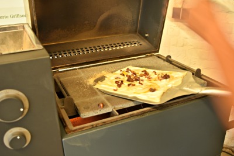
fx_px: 234
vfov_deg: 36.9
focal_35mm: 36
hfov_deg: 53.1
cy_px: 78
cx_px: 117
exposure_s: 1/15
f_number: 4.5
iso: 250
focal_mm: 24
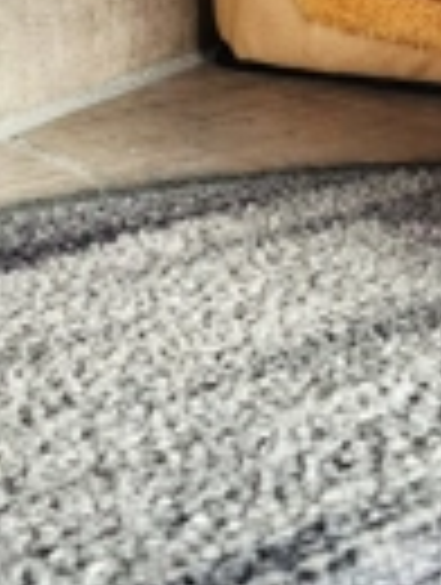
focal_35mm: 80
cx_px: 153
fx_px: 1354
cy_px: -72
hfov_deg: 18.4
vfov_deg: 22.8
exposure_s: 1/101
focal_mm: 5.4
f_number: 1.8
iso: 40
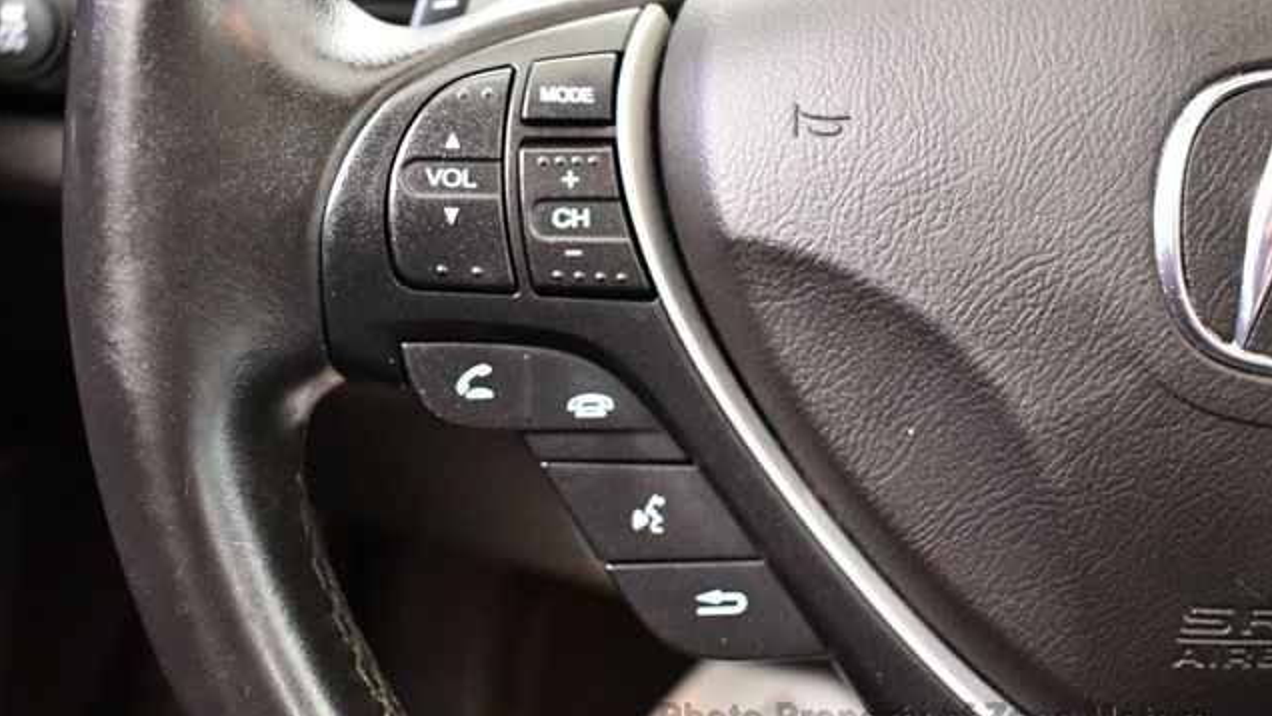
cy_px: 330
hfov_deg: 52.8
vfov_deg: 31.2
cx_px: 636
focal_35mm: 38
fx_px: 1282
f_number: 3.5
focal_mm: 18
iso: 10000
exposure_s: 1/60
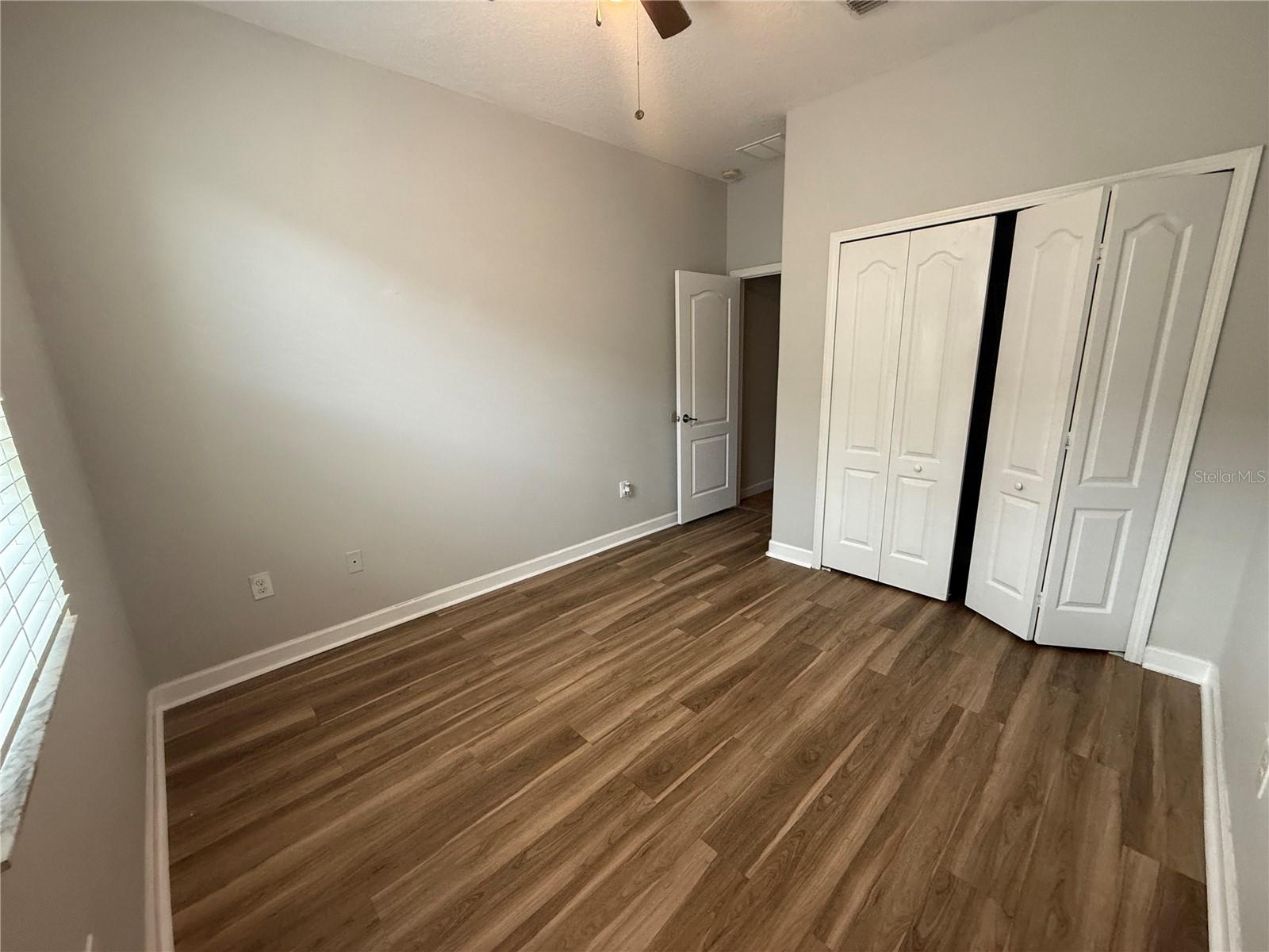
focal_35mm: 14
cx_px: 634
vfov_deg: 85.7
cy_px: 476
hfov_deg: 102.1
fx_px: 513
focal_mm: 2.22
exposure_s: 1/60
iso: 250
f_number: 2.2
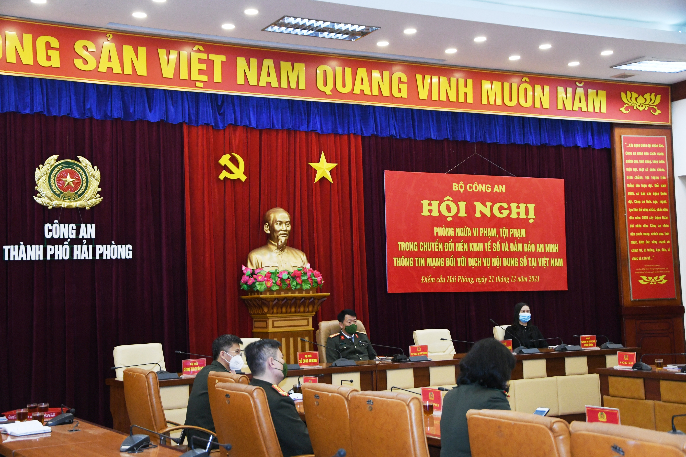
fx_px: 1000
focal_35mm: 52
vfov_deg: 25.8
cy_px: 228
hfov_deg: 37.9
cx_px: 343
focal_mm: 35
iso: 2000
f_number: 4.5
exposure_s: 1/200
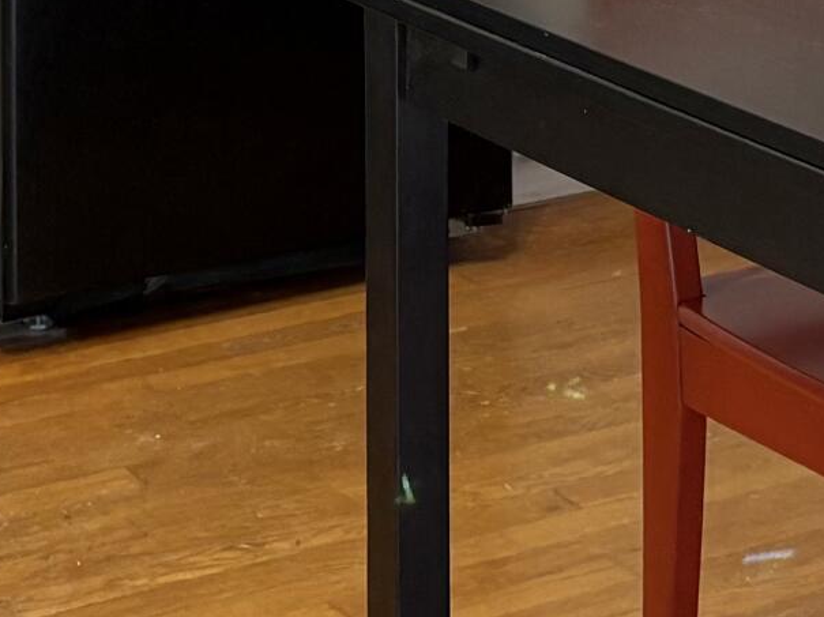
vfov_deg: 10.4
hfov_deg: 15.3
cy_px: -704
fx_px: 3069
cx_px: 432
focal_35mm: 129
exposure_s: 1/60
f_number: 1.6
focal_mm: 5.96
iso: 125
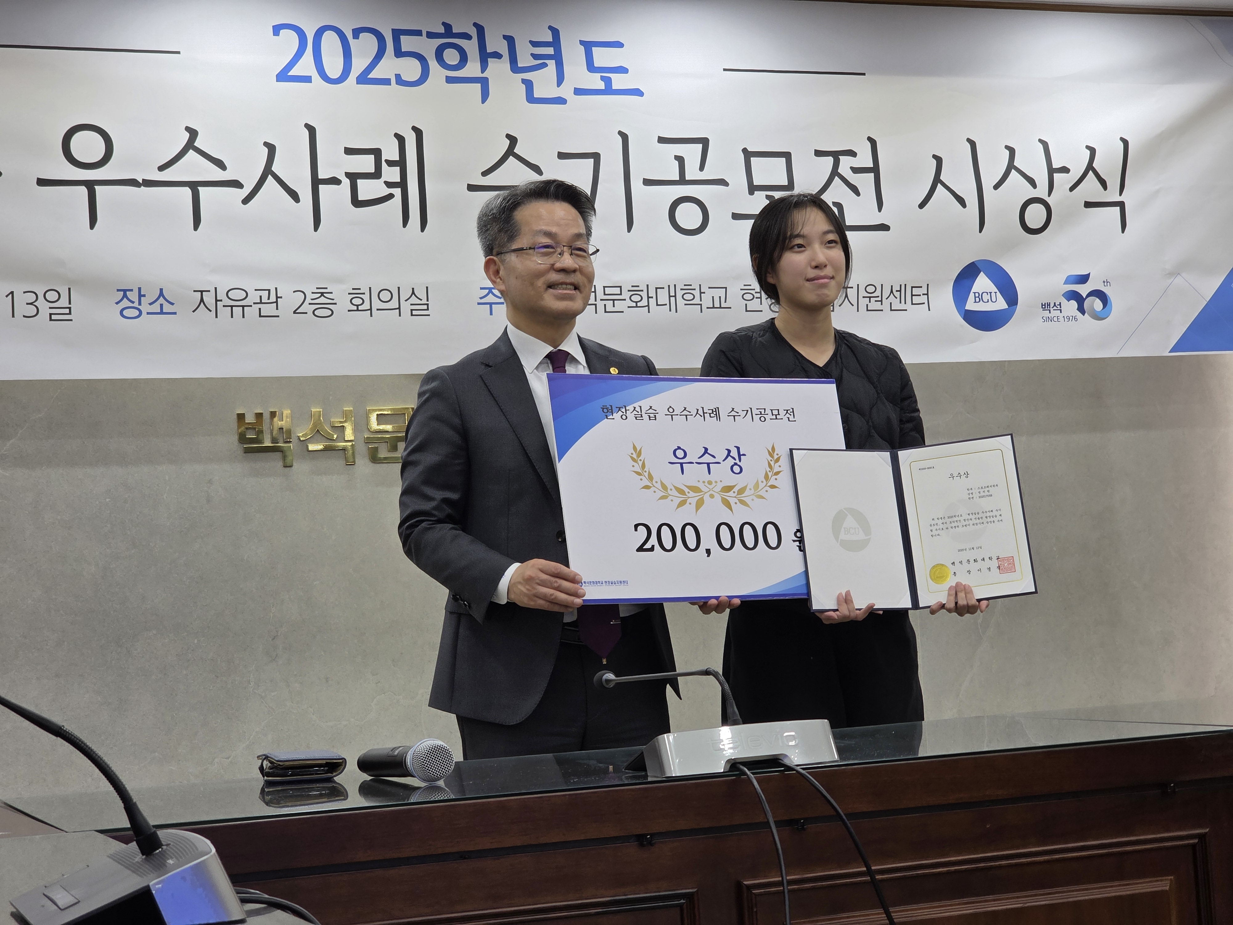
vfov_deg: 21.3
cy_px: 462
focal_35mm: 69
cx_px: 616
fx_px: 2458
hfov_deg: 28.2
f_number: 2.4
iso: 64
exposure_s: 1/120
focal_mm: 7.9
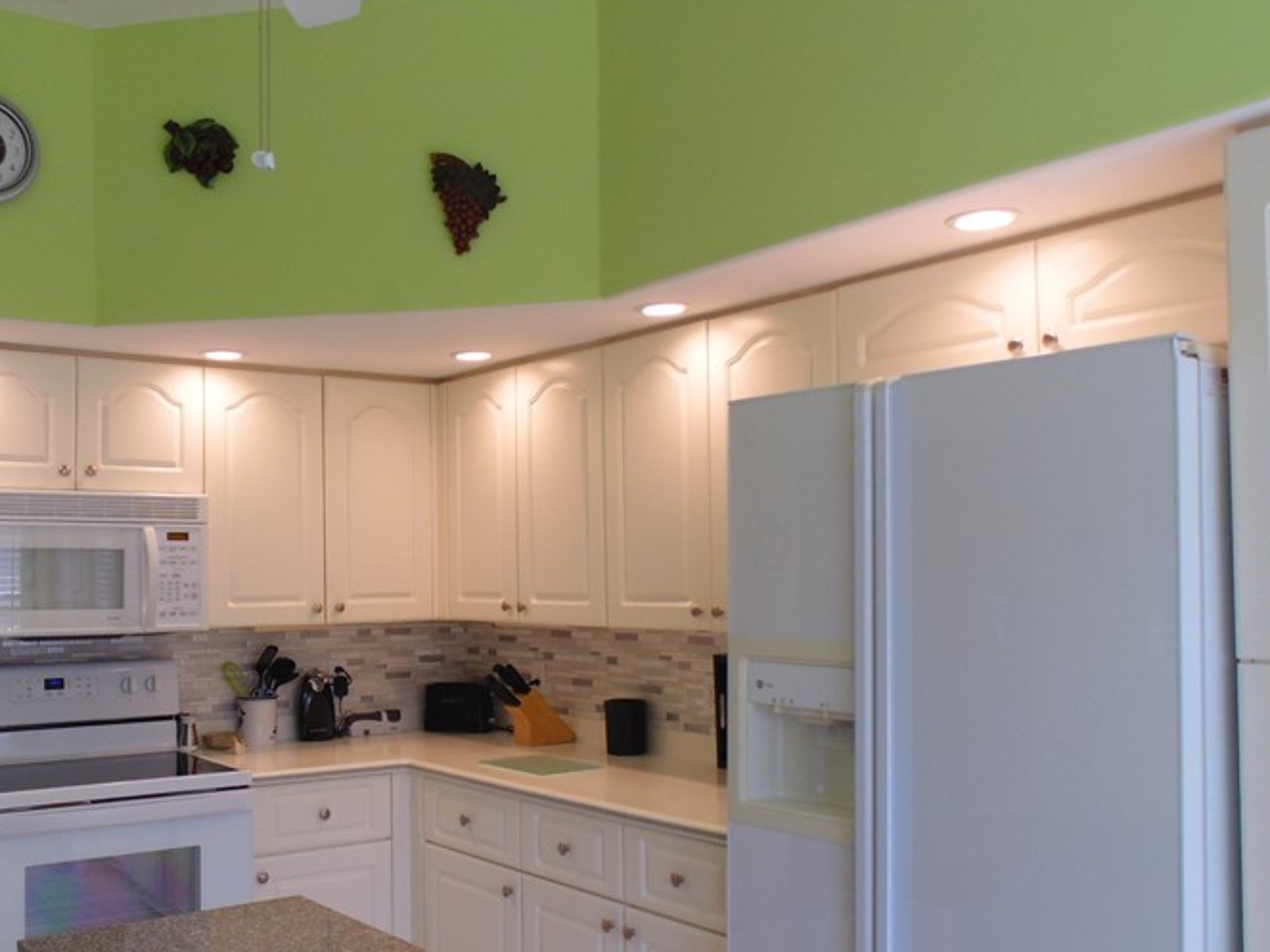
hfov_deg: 53.0
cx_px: 437
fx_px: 1247
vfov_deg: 41.7
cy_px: 536
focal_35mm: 34
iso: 80
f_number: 3.1
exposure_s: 1/60
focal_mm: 4
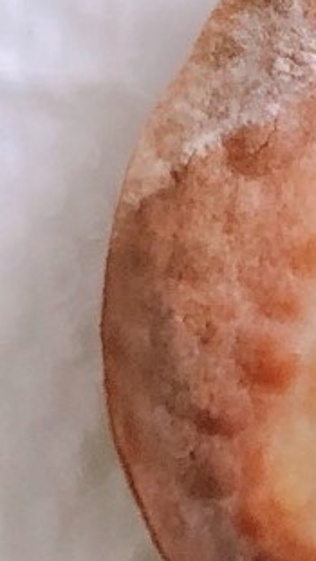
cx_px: 1459
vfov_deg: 10.0
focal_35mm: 201
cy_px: -527
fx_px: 2993
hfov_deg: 5.1
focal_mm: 3.99
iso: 40
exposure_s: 1/17
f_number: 1.8
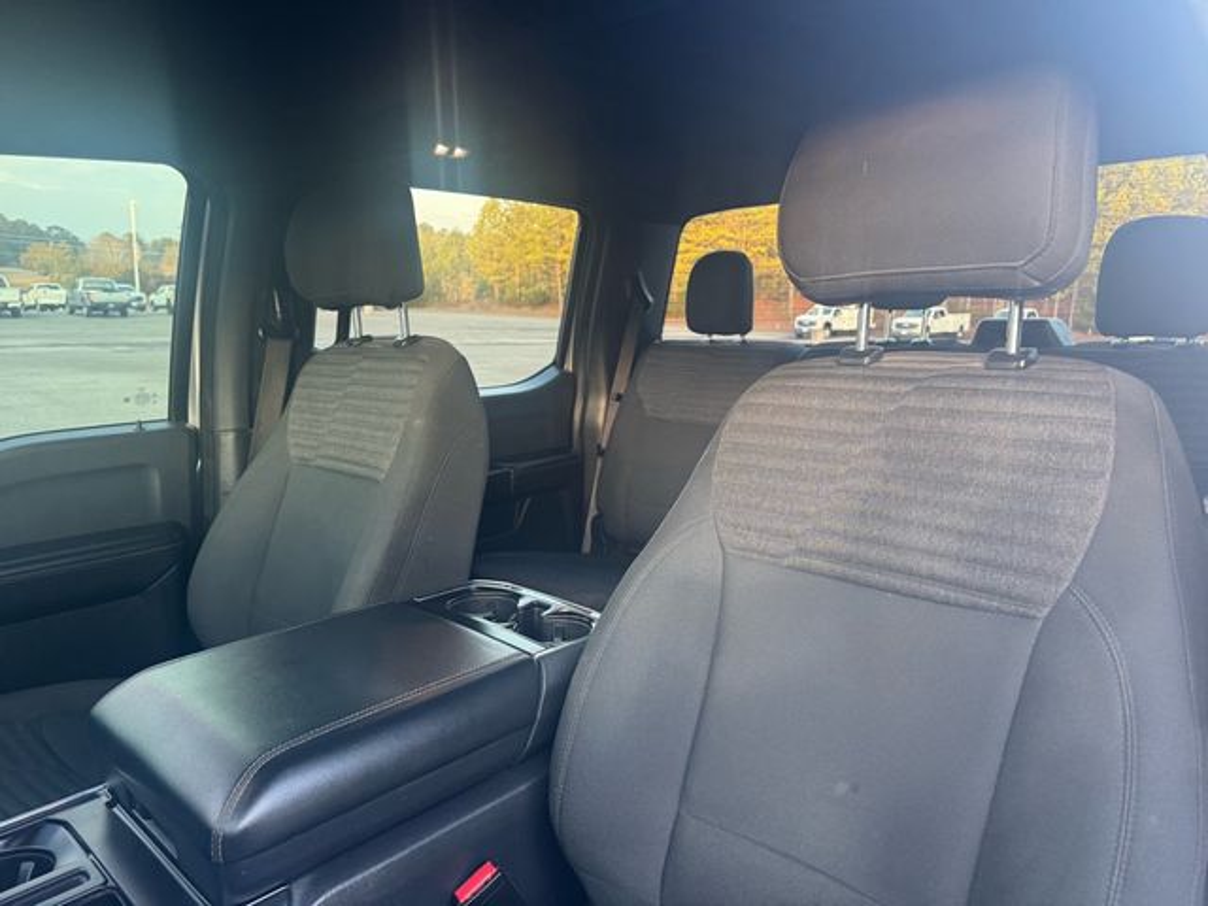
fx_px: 838
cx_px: 604
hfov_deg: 71.6
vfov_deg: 56.8
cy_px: 453
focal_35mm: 24
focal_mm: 6.76
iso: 250
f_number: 1.78
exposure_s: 1/60
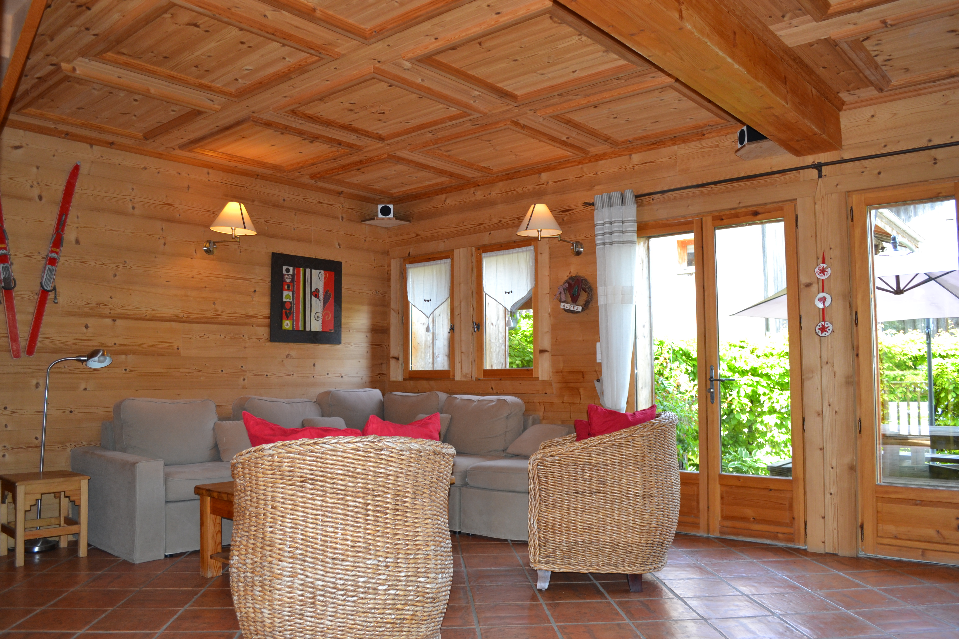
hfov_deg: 67.4
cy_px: 320
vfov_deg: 47.9
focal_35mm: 27
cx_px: 480
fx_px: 719
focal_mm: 18
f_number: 4
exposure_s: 1/60
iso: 400
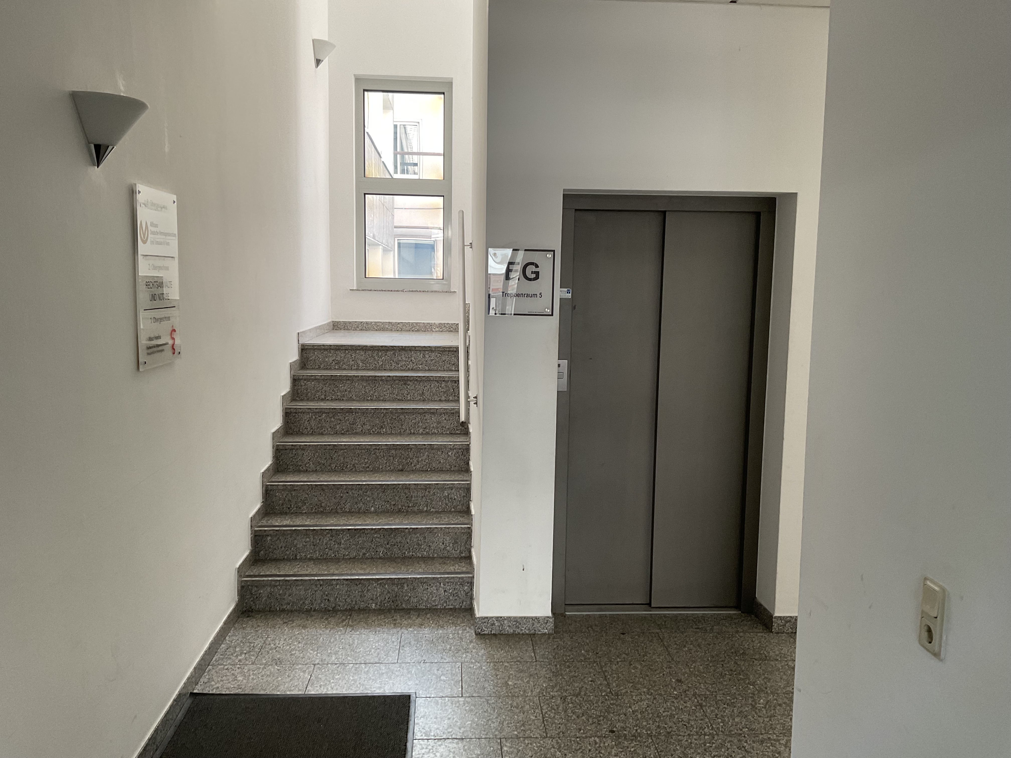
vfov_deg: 48.2
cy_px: 379
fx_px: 847
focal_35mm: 29
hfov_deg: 61.7
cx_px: 506
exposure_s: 1/87
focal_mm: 3
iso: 64
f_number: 1.8
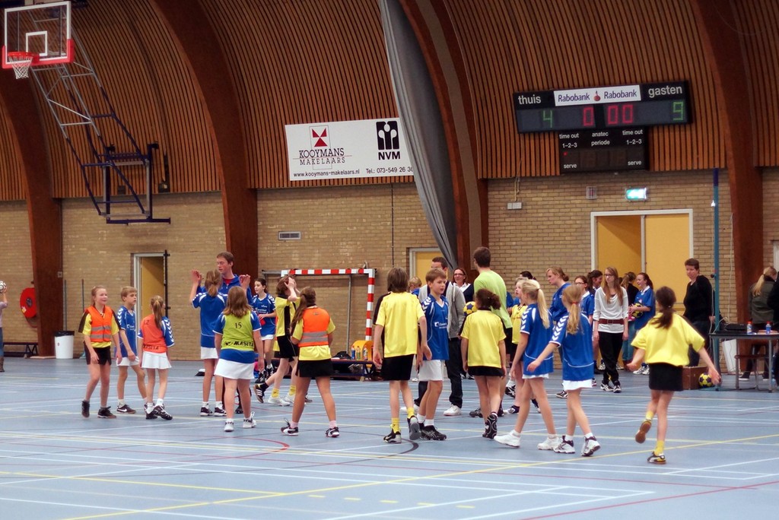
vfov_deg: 18.2
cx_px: 390
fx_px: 1624
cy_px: 260
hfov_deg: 27.0
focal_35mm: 75
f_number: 1.6
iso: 800
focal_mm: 50
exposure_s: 1/250
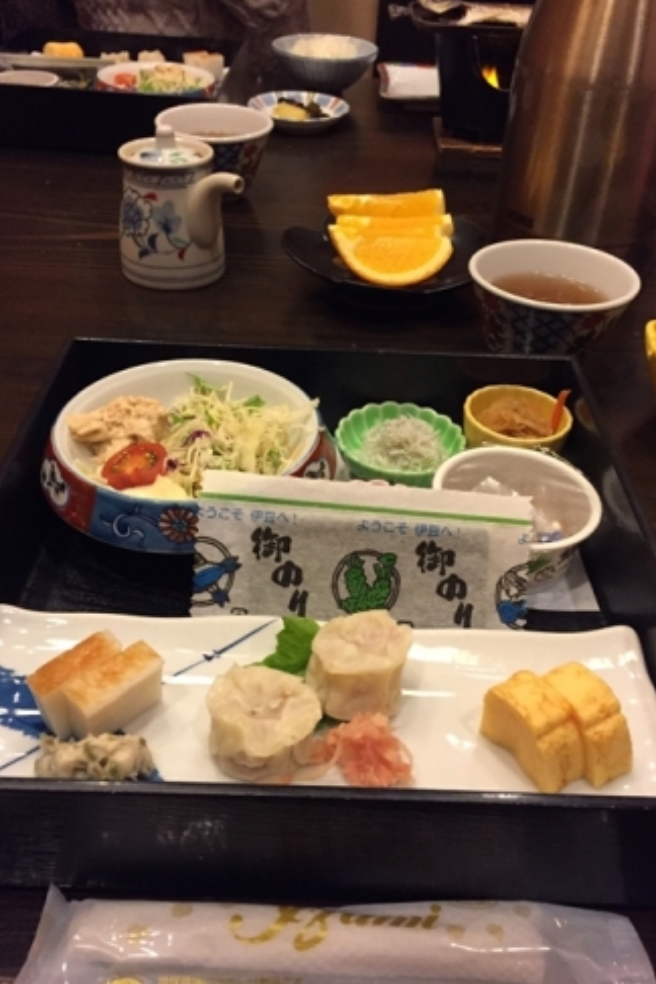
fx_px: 847
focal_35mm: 31
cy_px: 482
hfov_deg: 42.3
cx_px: 325
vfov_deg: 60.3
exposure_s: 1/30
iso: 250
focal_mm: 4.15
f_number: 2.2
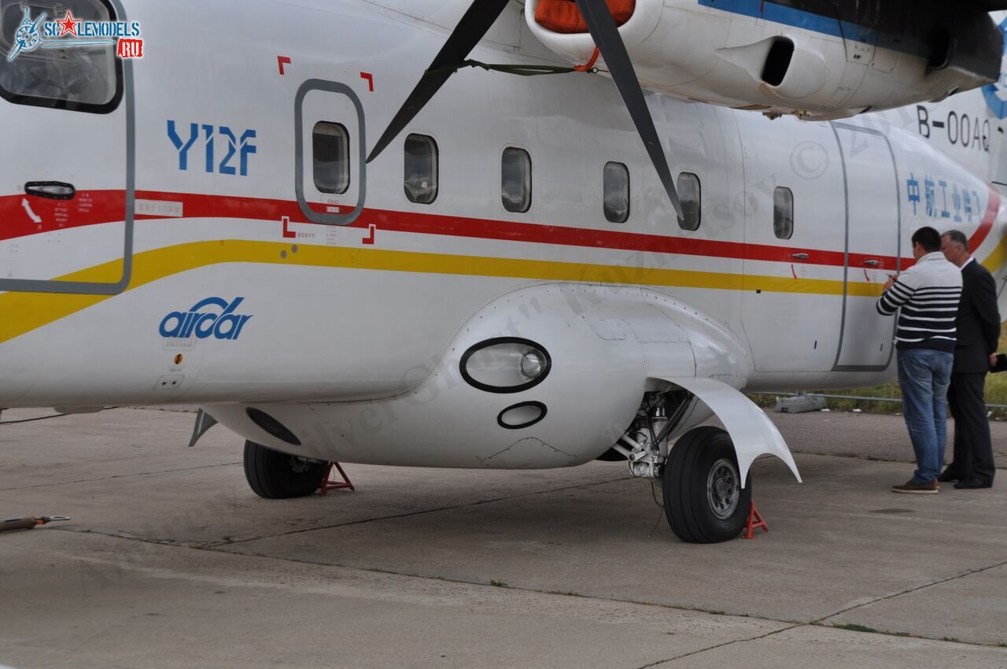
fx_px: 2095
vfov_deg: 18.1
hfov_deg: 27.0
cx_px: 504
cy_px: 334
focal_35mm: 75
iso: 200
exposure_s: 1/200
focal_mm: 50
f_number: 8
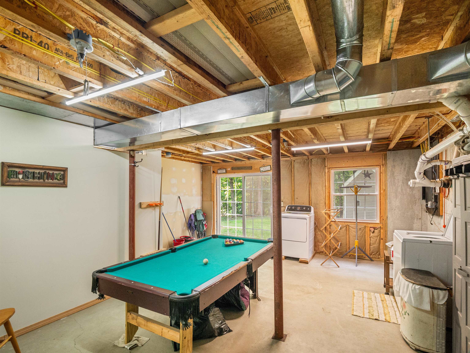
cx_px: 235
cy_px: 176
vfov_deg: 78.2
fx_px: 217
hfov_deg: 94.5
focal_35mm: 16
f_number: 2.8
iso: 1250
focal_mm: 8
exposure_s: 1/60
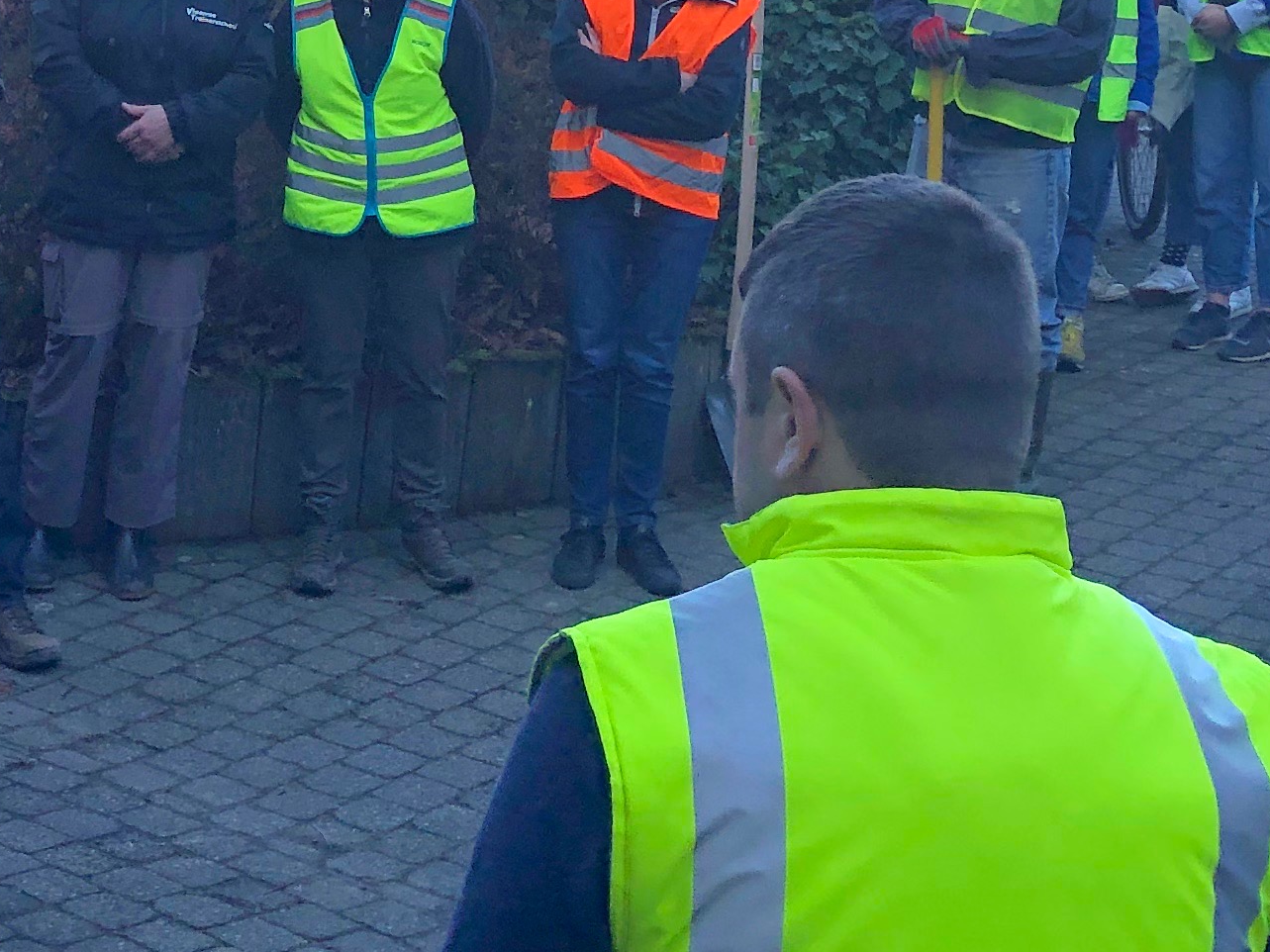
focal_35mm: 88
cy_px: -212
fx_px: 3228
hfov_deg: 21.8
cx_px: 144
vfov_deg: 16.1
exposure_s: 1/695
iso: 20
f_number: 1.8
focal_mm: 3.99
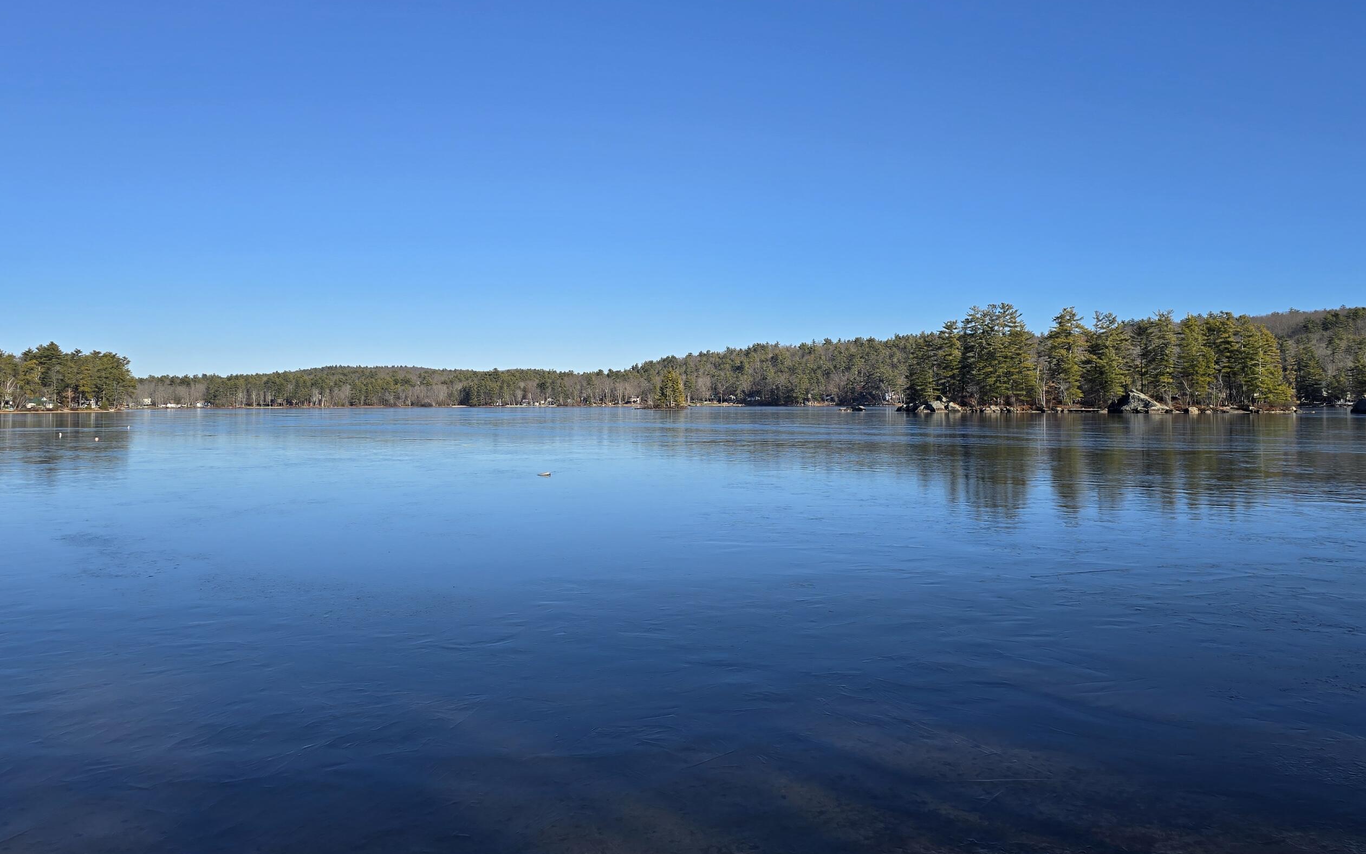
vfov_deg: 43.0
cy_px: 369
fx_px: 1080
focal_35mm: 29
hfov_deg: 64.6
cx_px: 682
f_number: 1.7
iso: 12
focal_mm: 6.3
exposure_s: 1/909
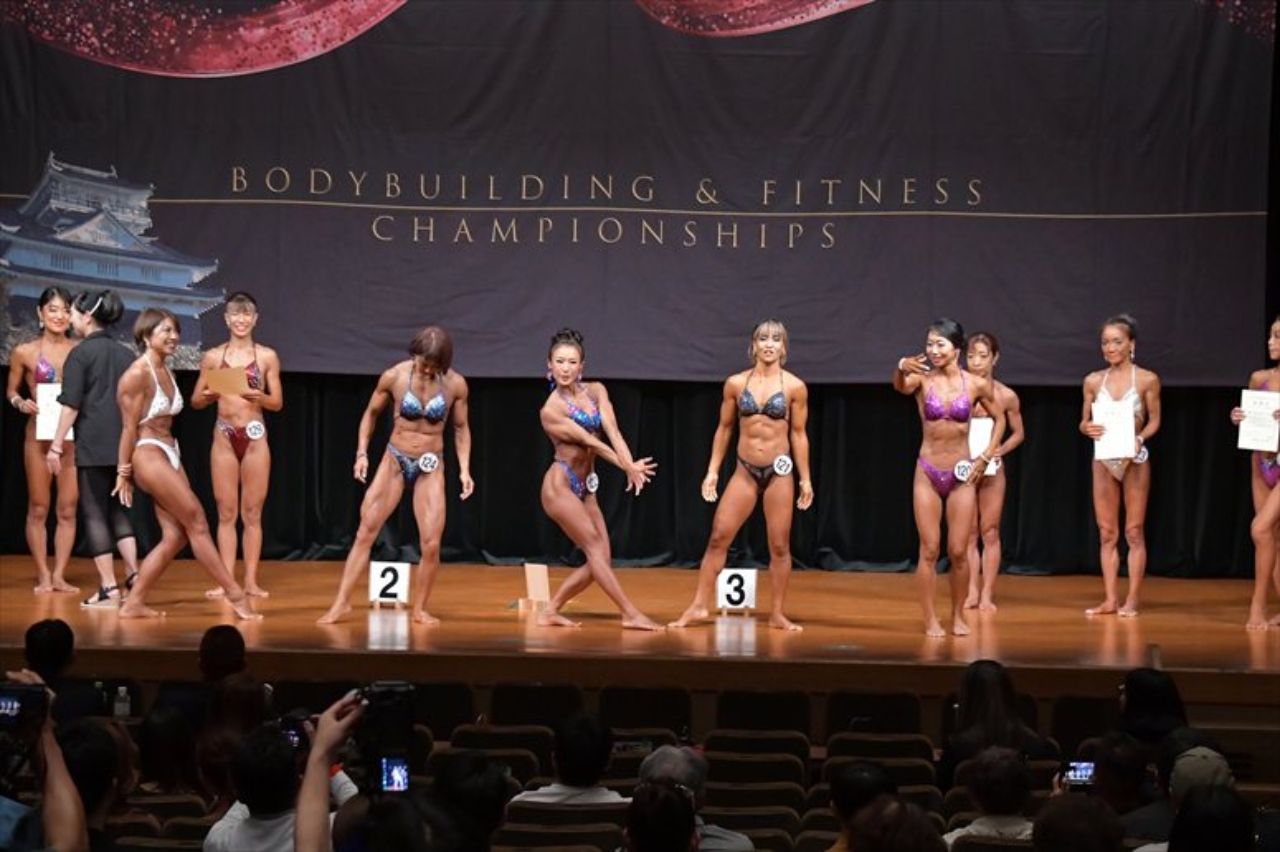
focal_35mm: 123
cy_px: 426
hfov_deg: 16.7
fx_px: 4371
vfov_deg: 11.1
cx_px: 640
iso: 6400
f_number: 5.6
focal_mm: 82
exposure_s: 1/400
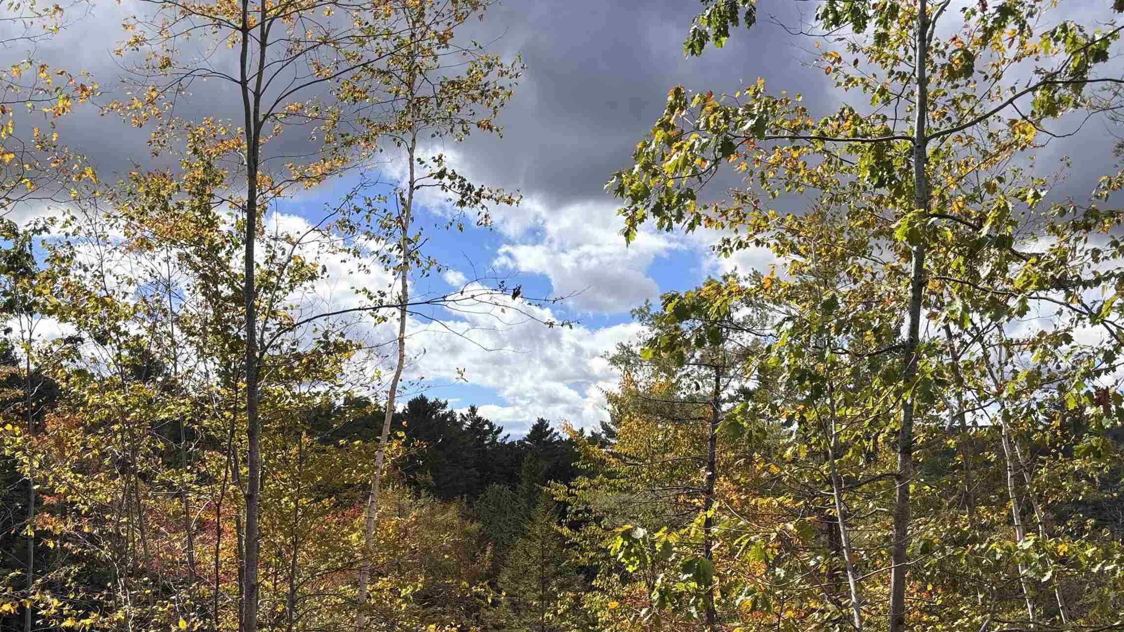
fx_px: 1133
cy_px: 490
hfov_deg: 52.7
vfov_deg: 30.6
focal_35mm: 38
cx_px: 527
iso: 50
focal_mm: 5.96
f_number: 1.6
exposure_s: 1/3205
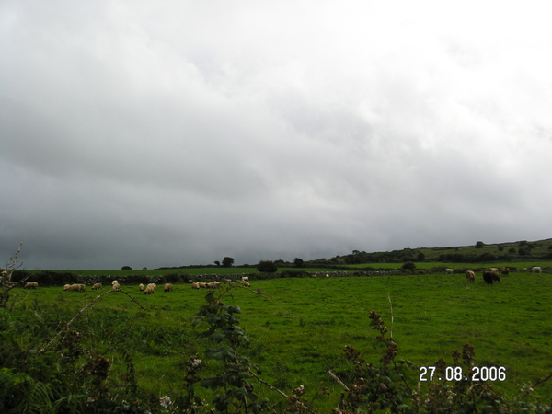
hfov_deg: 49.0
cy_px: 207
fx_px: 606
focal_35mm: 38
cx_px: 276
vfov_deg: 37.7
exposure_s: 1/350
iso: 100
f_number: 5.6
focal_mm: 7.8
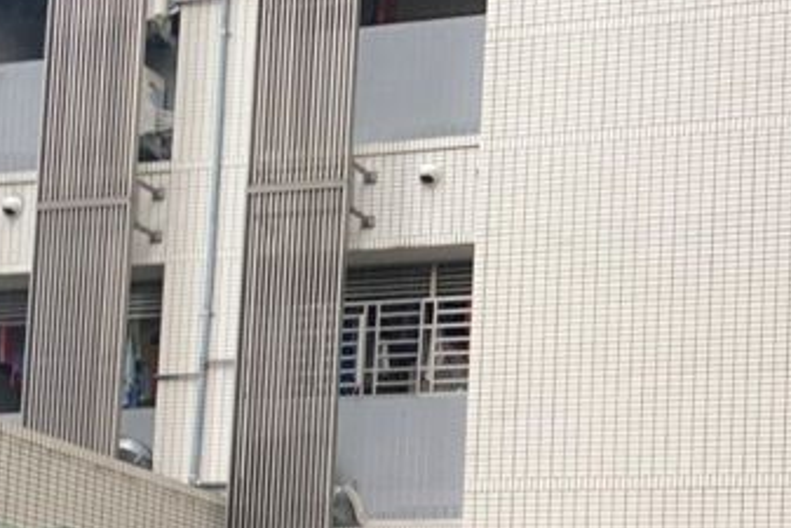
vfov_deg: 16.3
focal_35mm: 77
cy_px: 774
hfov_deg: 24.3
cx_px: 901
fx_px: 1693
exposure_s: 1/82
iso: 100
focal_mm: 4.25
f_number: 1.8
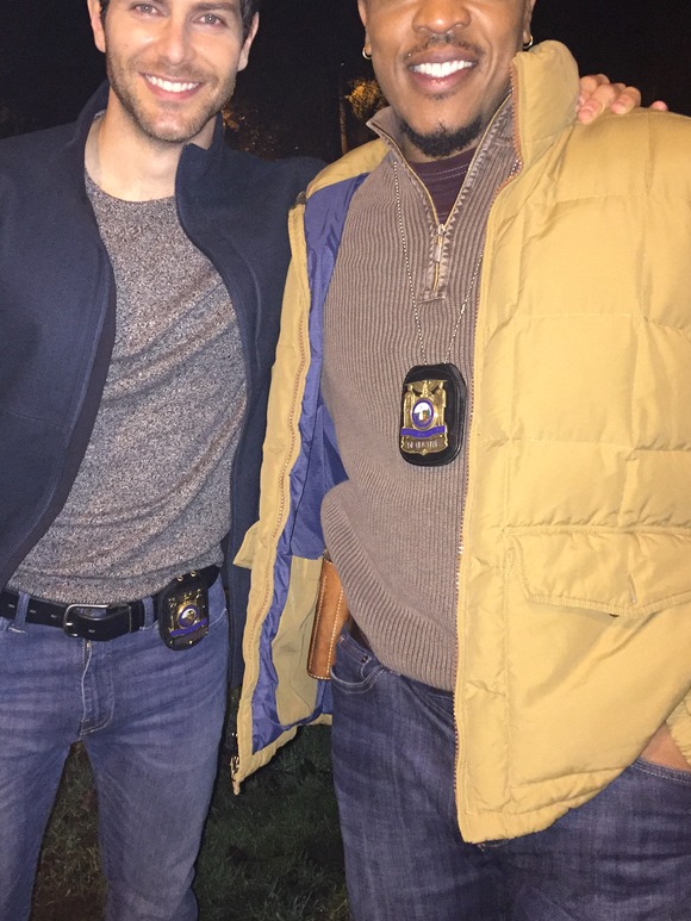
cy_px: 409
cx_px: 311
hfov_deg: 36.8
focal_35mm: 39
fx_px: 1038
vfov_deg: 47.8
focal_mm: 4.15
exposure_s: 1/16
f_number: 2.2
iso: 320
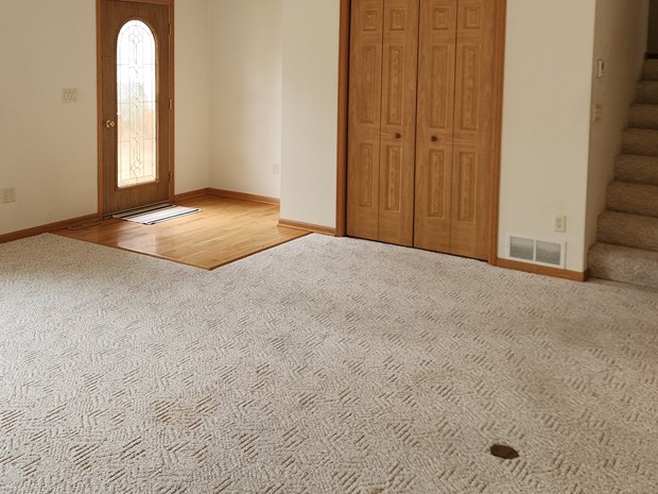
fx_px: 722
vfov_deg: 36.7
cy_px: 118
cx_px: 230
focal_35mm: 38
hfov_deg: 48.3
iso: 50
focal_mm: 5.4
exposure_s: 1/60
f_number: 1.8
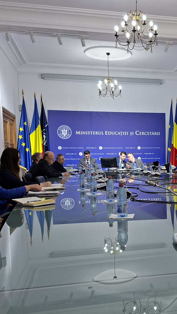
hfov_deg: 26.9
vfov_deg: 48.0
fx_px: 350
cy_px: 190
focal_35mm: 42
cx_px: 174
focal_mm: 5.54
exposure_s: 1/100
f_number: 1.8
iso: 100
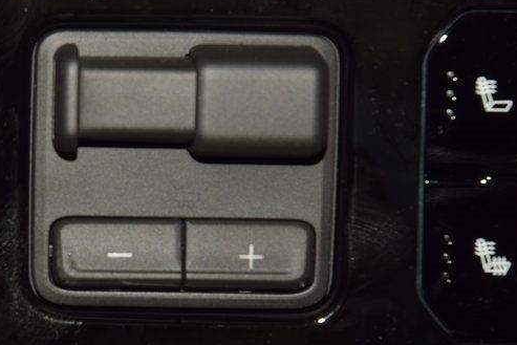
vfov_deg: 6.3
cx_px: 45
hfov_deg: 9.4
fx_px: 3131
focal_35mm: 218
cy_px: 159
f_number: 8
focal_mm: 70
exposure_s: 1/125
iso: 100
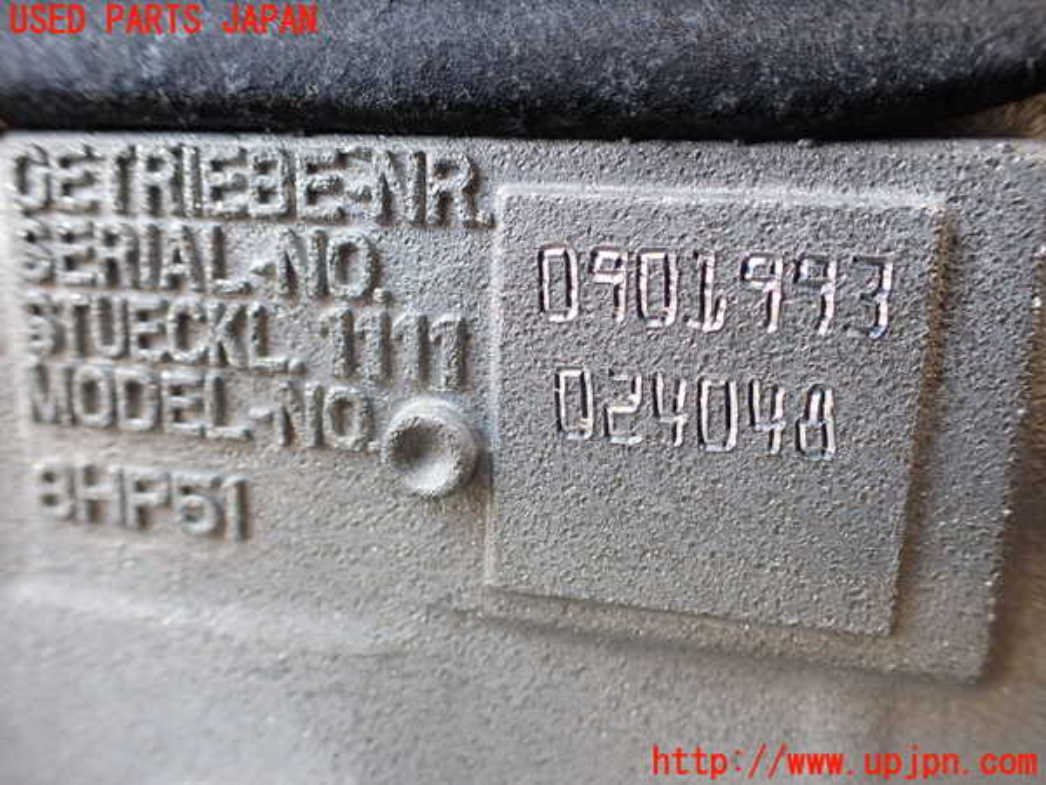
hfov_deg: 60.0
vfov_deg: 46.8
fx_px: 907
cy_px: 392
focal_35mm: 30
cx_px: 523
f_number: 2.3
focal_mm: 5.4
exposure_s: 1/125
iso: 250
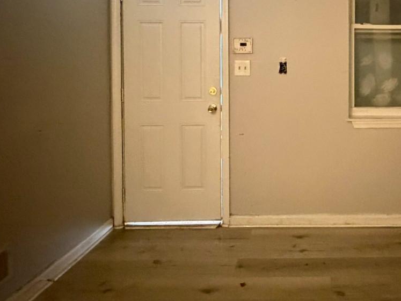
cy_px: 75
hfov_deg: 60.7
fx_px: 313
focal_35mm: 27
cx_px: 313
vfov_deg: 49.3
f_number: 2.2
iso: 1250
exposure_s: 1/40
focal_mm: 2.22
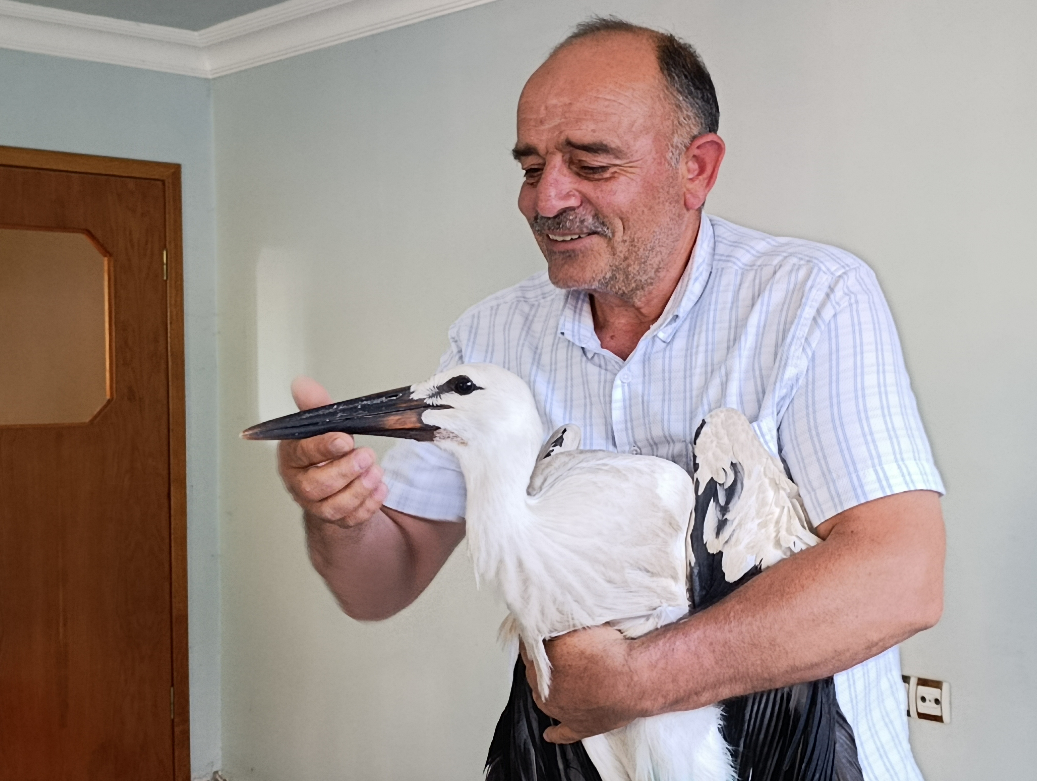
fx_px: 1380
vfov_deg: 31.6
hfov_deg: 41.2
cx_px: 518
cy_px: 390
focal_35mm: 46
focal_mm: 6.11
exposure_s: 1/40
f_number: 1.65
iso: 1310
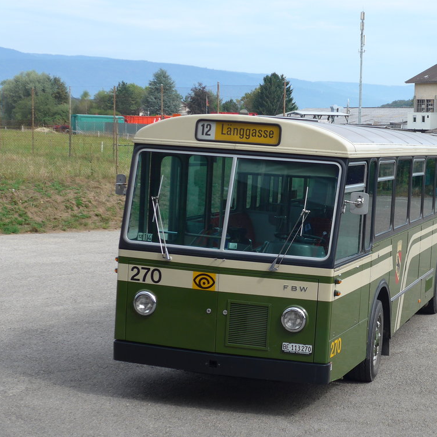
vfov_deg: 23.7
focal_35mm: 73
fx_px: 1043
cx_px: 343
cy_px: 235
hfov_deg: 23.4
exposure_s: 1/640
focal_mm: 10.7
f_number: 3.3
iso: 80
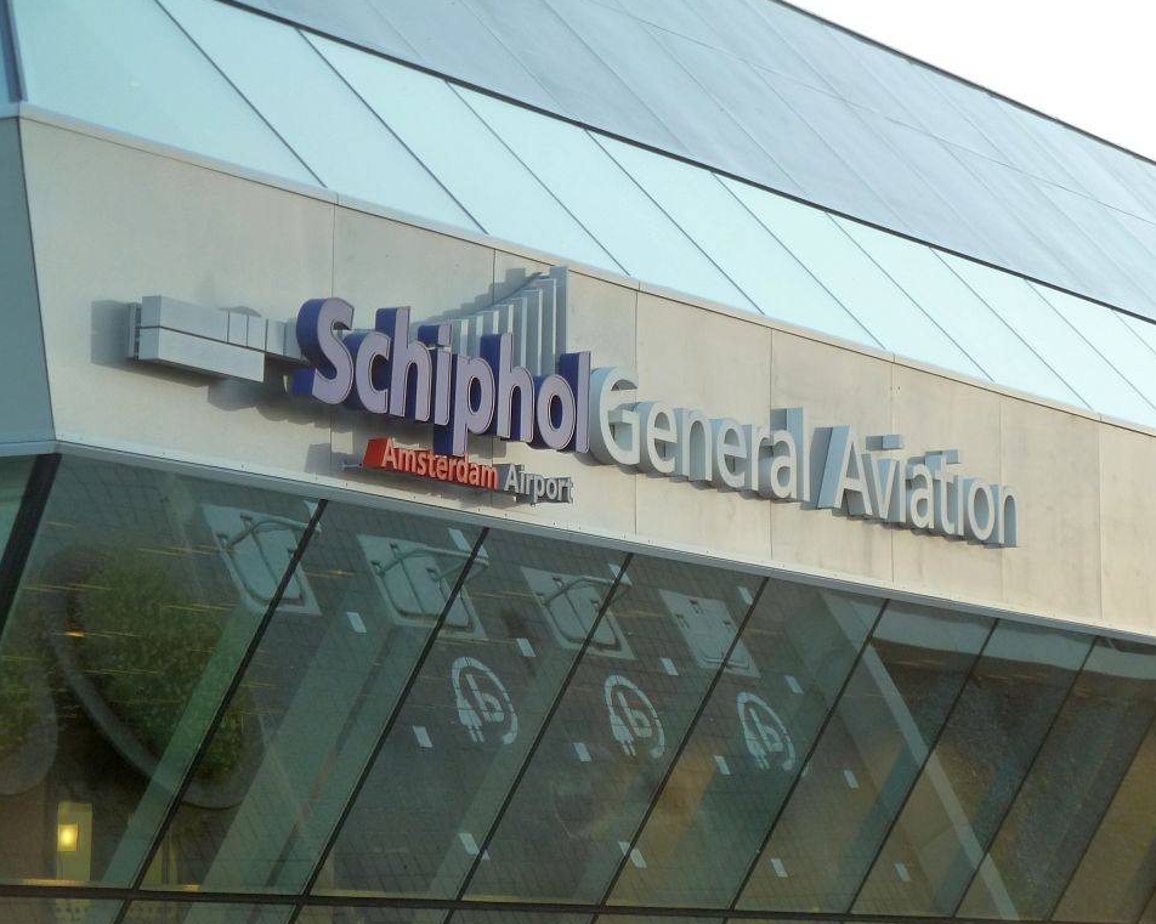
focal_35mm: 125
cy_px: 463
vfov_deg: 12.3
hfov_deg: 15.4
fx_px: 4275
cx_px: 561
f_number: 4.4
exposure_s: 1/50
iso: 160
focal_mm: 19.5
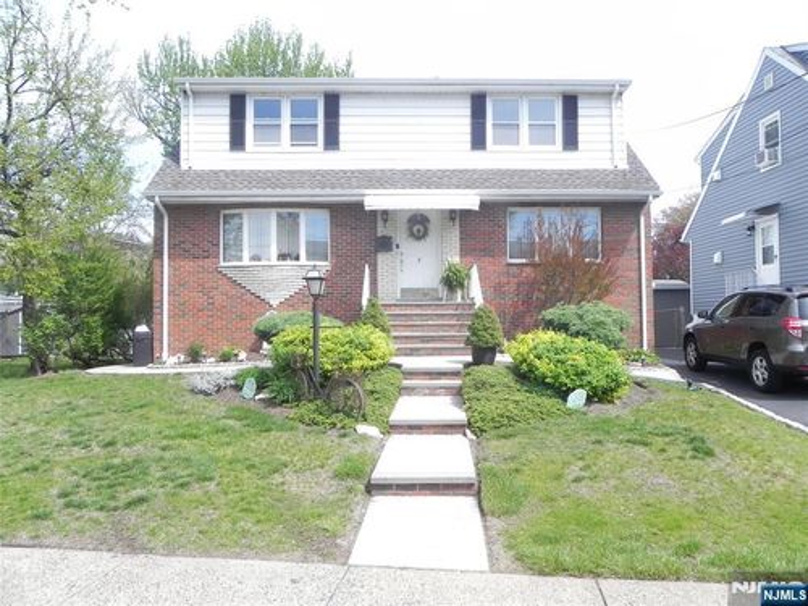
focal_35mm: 26
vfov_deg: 53.1
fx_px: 607
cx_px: 404
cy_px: 303
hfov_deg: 67.3
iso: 160
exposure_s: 1/246
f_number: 6.3
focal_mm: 4.6
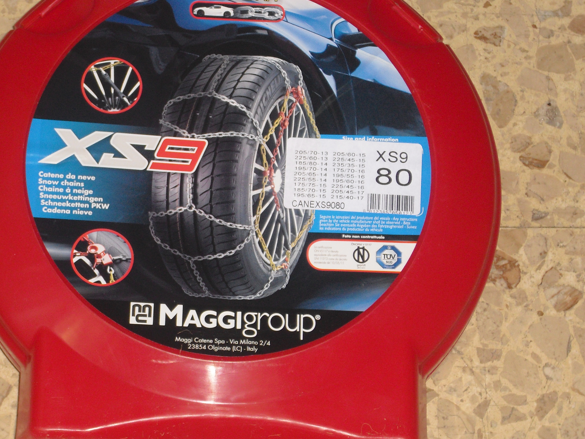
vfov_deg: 10.7
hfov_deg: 14.3
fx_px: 2332
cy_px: 196
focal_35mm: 138
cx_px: 234
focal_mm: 18.6
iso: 200
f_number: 5.2
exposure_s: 1/60
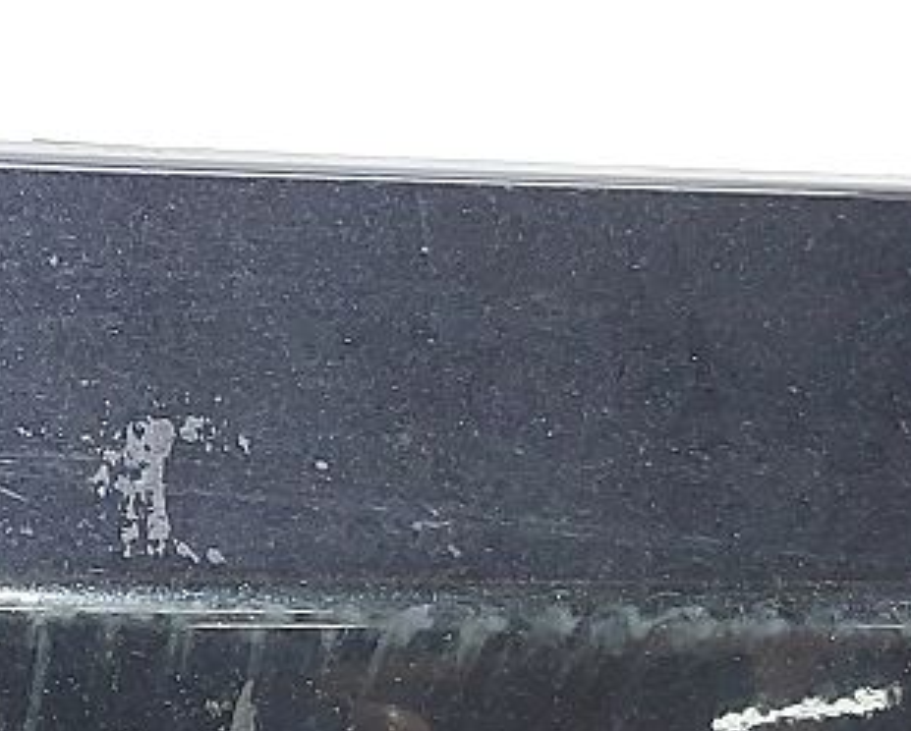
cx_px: 261
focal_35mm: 105
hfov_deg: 18.2
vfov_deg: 14.3
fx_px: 2835
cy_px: 861
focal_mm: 5.23
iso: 200
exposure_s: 1/50
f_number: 1.8
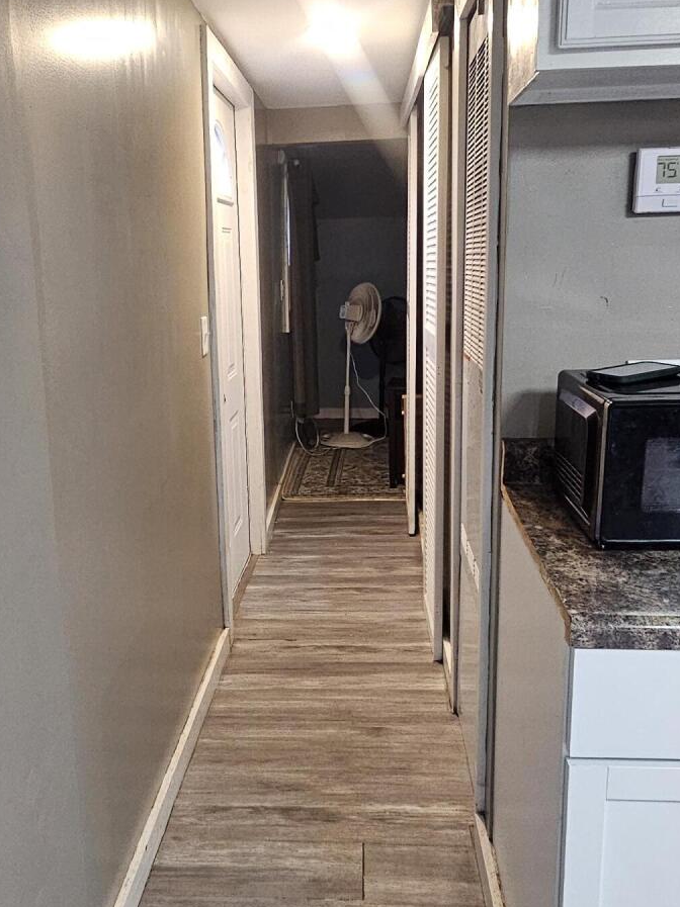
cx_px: 294
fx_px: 760
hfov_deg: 48.1
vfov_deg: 61.7
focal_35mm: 29
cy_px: 450
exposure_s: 1/77.4
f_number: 2.2
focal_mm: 2.2
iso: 400
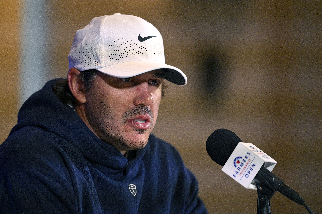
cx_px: 161
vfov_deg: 3.4
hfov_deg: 5.2
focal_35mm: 400
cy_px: 107
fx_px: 3577
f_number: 2.8
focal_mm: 400
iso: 3200
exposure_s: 1/800
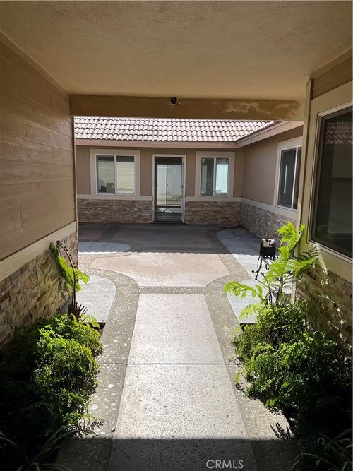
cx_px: 176
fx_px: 354
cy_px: 236
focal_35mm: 26
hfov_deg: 53.0
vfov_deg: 67.3
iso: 50
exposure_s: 1/5587
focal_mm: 5.7
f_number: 1.5
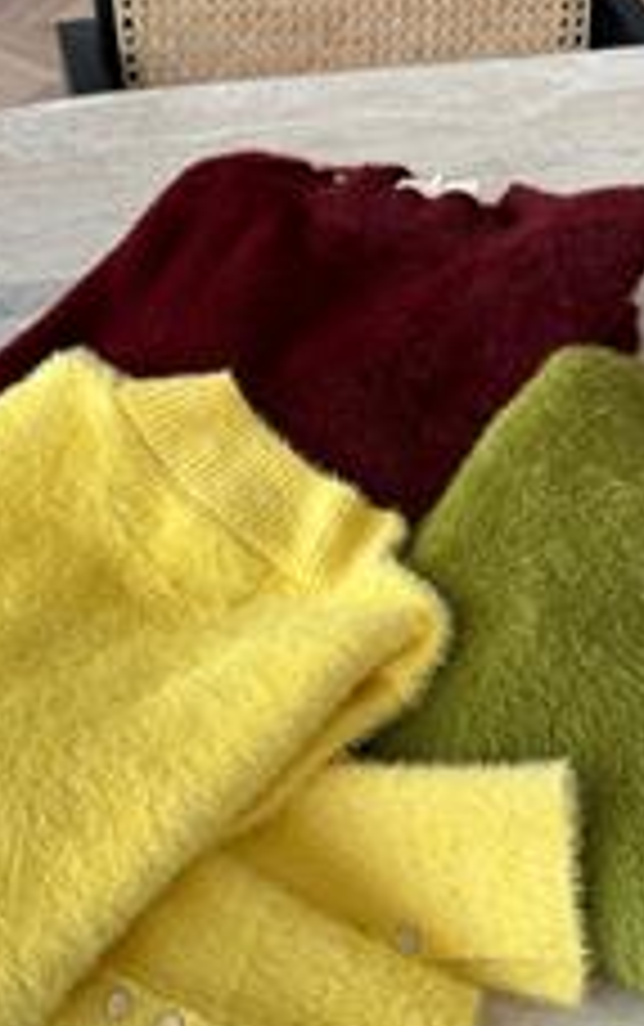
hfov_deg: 28.1
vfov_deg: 43.4
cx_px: 306
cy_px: 515
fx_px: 1289
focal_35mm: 46
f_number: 1.78
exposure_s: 1/198
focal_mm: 6.86
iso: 64
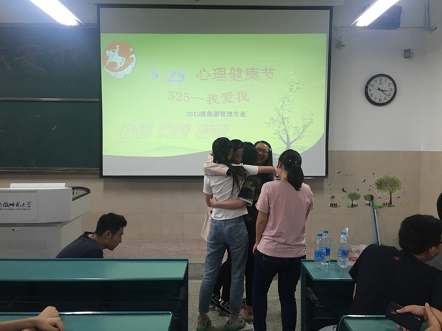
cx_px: 221
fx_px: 370
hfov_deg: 61.7
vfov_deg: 48.2
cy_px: 166
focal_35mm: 29
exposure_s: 1/33
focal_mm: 4.15
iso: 100
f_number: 2.2
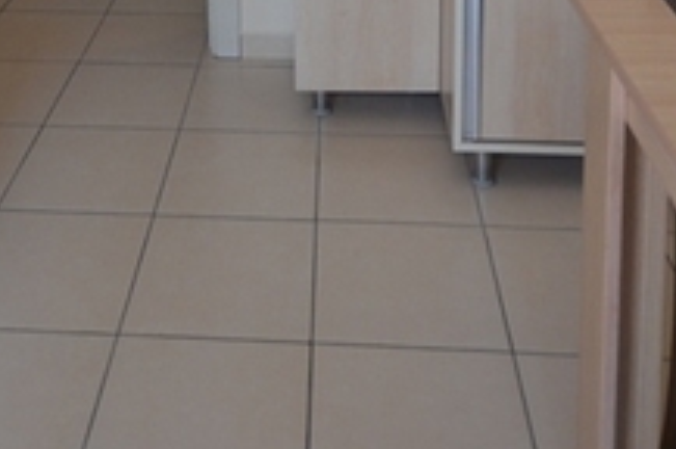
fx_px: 937
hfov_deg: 39.4
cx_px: 257
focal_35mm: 50
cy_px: -271
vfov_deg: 21.4
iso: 400
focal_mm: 10
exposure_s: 1/80
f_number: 4.5
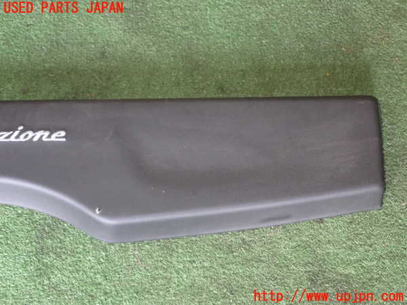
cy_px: 152
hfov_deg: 29.0
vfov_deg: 21.9
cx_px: 204
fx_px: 788
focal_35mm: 67
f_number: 3.8
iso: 800
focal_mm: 11.88
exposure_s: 1/60
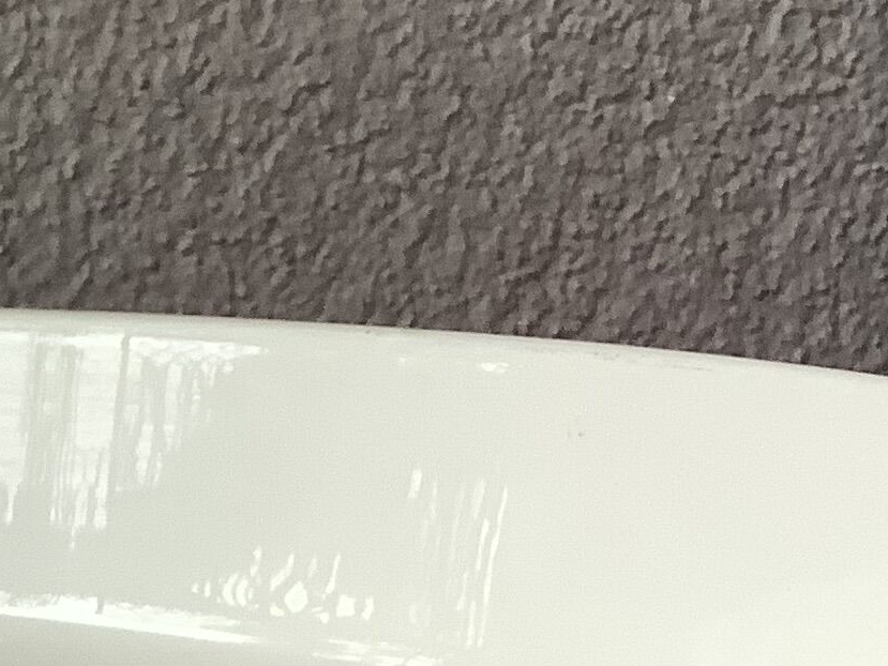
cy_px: 867
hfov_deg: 15.7
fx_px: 3130
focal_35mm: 122
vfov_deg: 11.8
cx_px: -108
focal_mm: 3.3
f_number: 2.4
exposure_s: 1/60
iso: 80
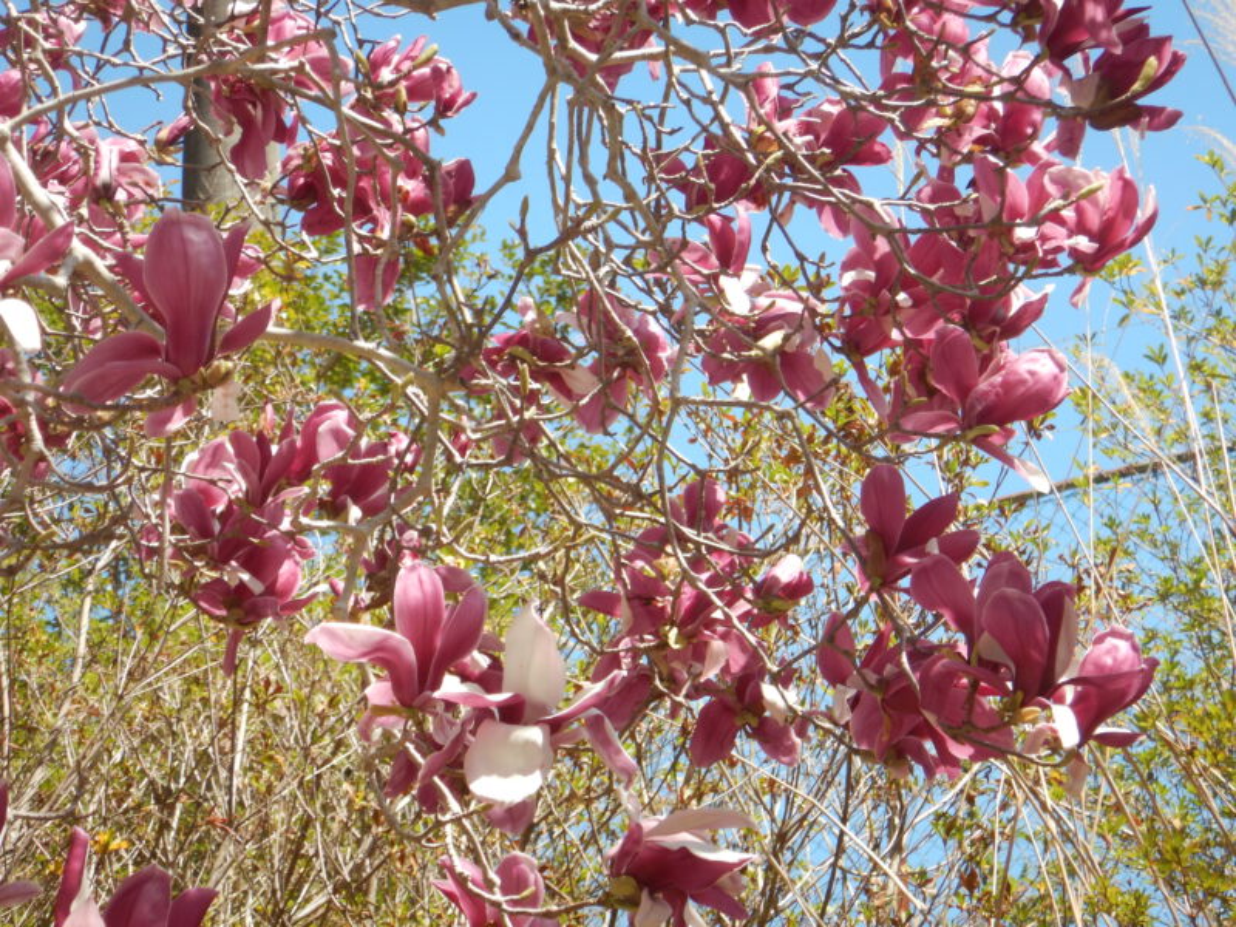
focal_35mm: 120
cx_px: 618
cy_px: 464
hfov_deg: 16.4
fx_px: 4285
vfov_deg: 12.3
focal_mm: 21.5
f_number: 4.9
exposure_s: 1/250
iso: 125
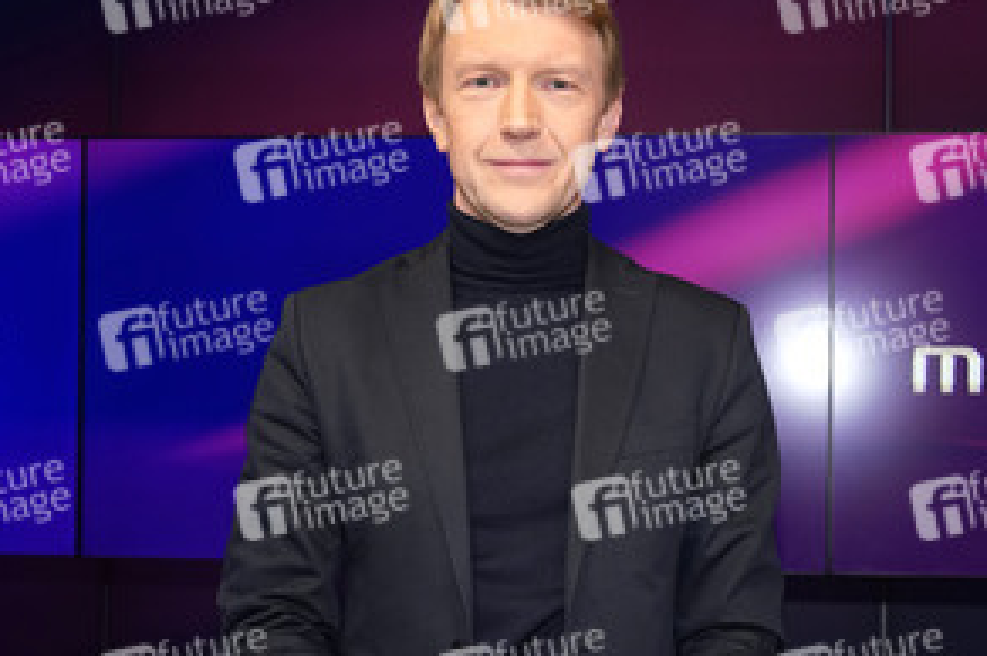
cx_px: 570
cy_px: 416
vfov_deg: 24.9
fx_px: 1479
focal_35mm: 54
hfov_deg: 36.8
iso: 2000
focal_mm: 35
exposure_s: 1/160
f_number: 5
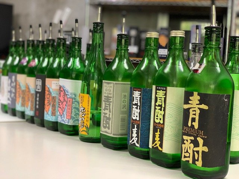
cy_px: 90
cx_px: 120
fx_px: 359
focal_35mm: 52
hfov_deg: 36.8
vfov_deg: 28.0
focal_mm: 6
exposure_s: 1/50
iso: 160
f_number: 2.4
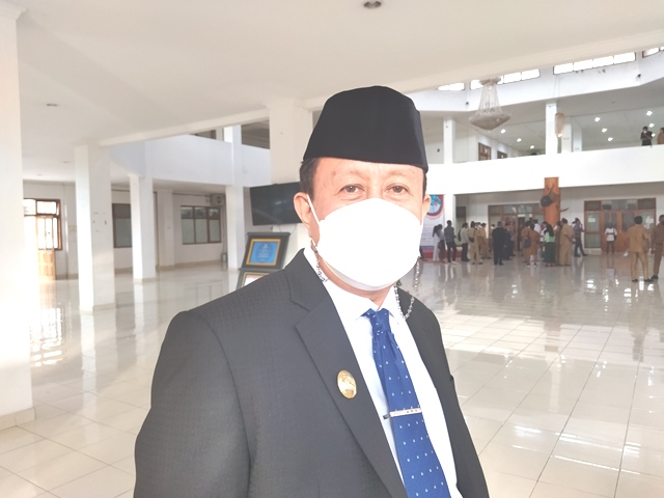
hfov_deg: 65.3
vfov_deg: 51.4
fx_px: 518
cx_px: 332
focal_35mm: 27
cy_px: 249
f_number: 1.79
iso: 219
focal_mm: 4.71
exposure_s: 1/50
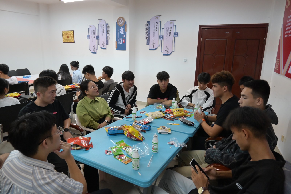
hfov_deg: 73.8
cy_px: 97
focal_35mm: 24
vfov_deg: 53.1
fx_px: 194
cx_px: 146
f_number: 4.5
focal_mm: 16
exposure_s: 1/60
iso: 1600
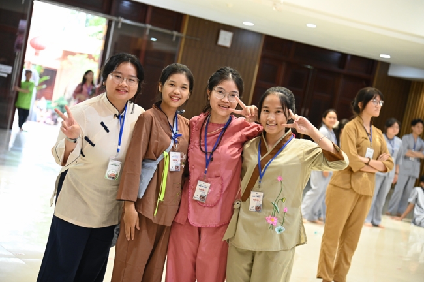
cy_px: 141
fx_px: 918
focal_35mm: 78
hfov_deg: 26.0
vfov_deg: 17.5
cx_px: 212
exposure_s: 1/160
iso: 4000
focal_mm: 78
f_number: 4
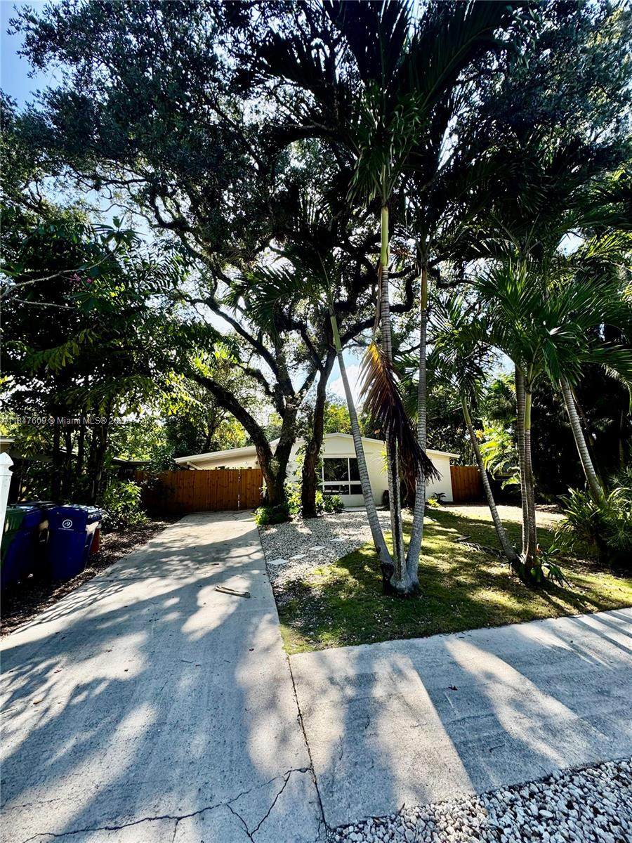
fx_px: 341
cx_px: 316
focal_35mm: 14
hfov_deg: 85.7
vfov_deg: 102.1
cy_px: 422
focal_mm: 2.22
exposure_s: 1/407
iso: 40
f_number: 2.2
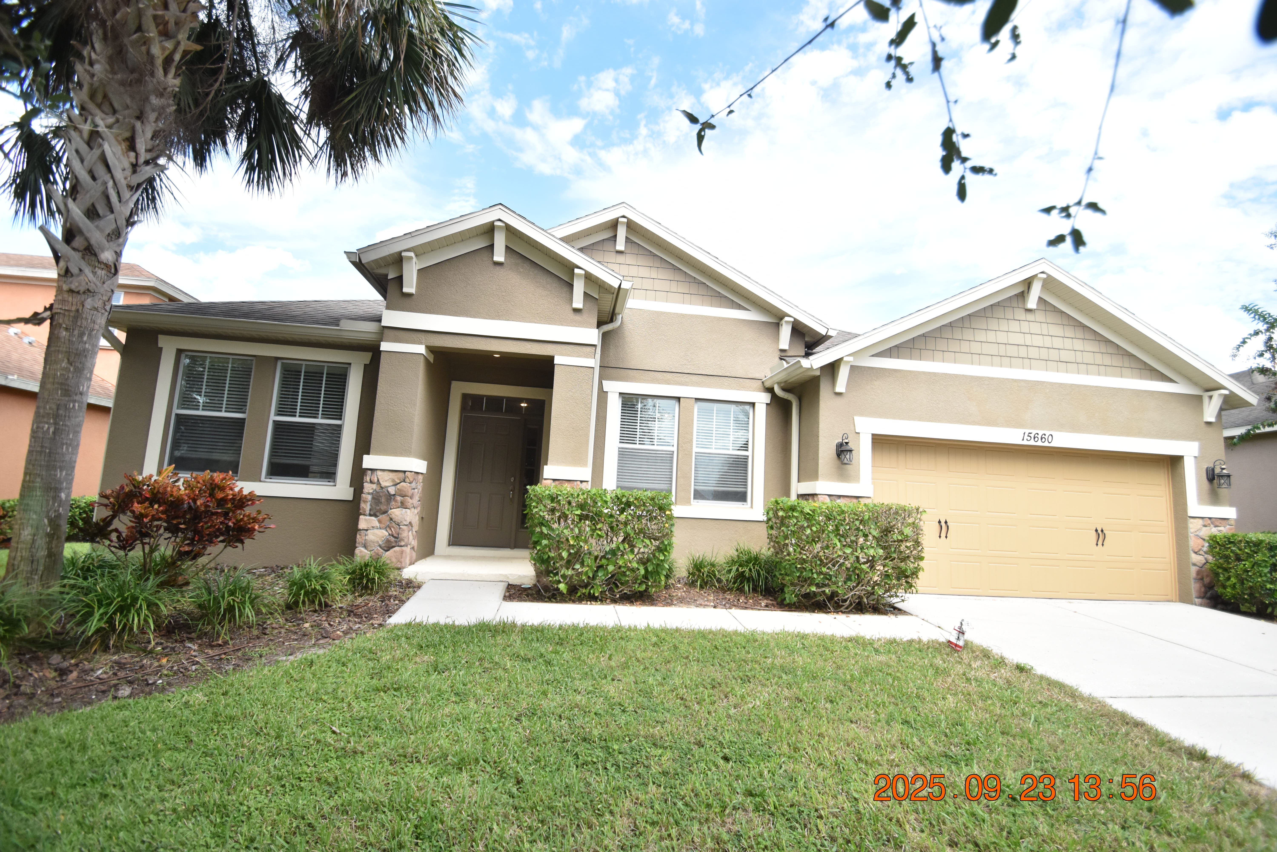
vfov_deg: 77.3
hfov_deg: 100.4
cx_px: 638
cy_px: 426
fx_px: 532
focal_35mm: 15
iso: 800
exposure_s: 1/2000
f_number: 3.5
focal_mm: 10
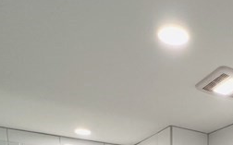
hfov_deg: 43.8
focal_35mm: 42
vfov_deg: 20.7
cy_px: 263
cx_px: 202
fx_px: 266
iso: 100
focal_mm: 1.57
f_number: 1.8
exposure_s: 1/120
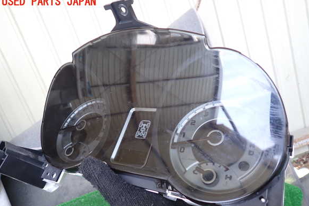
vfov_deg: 47.8
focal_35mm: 27
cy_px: 116
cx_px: 159
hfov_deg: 67.4
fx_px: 232
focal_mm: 4.5
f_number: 2
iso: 100
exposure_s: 1/60
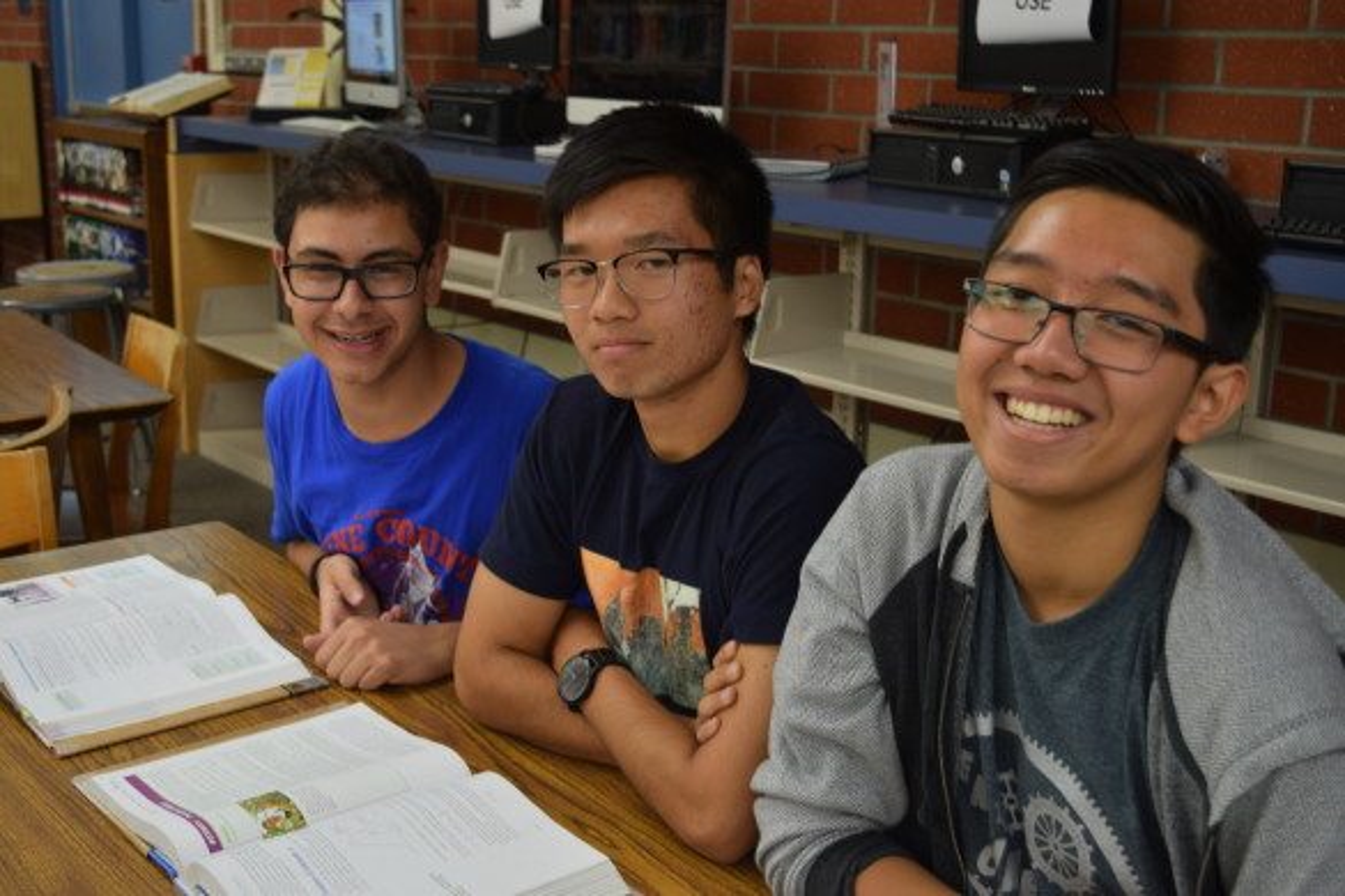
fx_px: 1625
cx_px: 672
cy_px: 448
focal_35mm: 44
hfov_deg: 45.0
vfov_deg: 30.8
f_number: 5.6
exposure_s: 1/20
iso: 200
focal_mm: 29
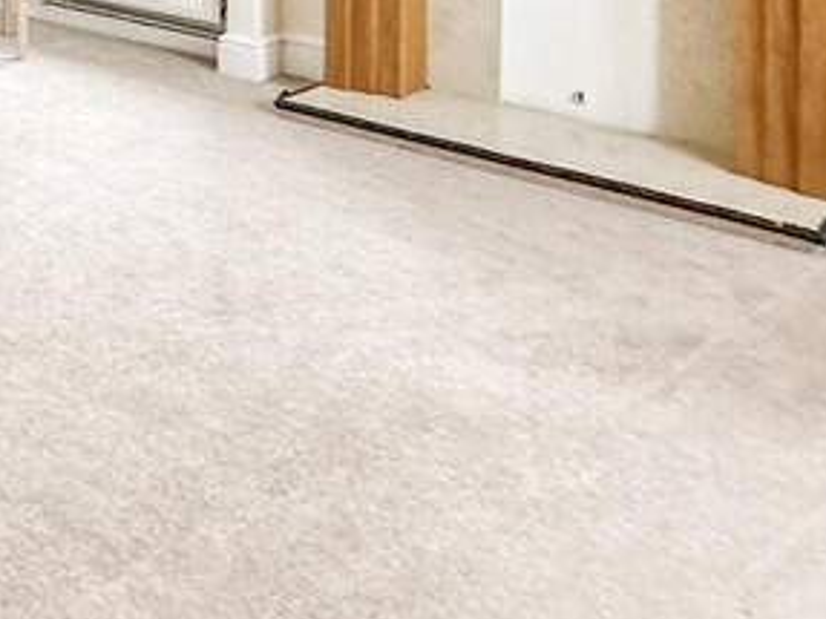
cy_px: -72
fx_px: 1193
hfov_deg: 36.0
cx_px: 89
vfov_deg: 26.6
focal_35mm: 50
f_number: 2.2
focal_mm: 2.22
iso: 400
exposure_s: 1/60
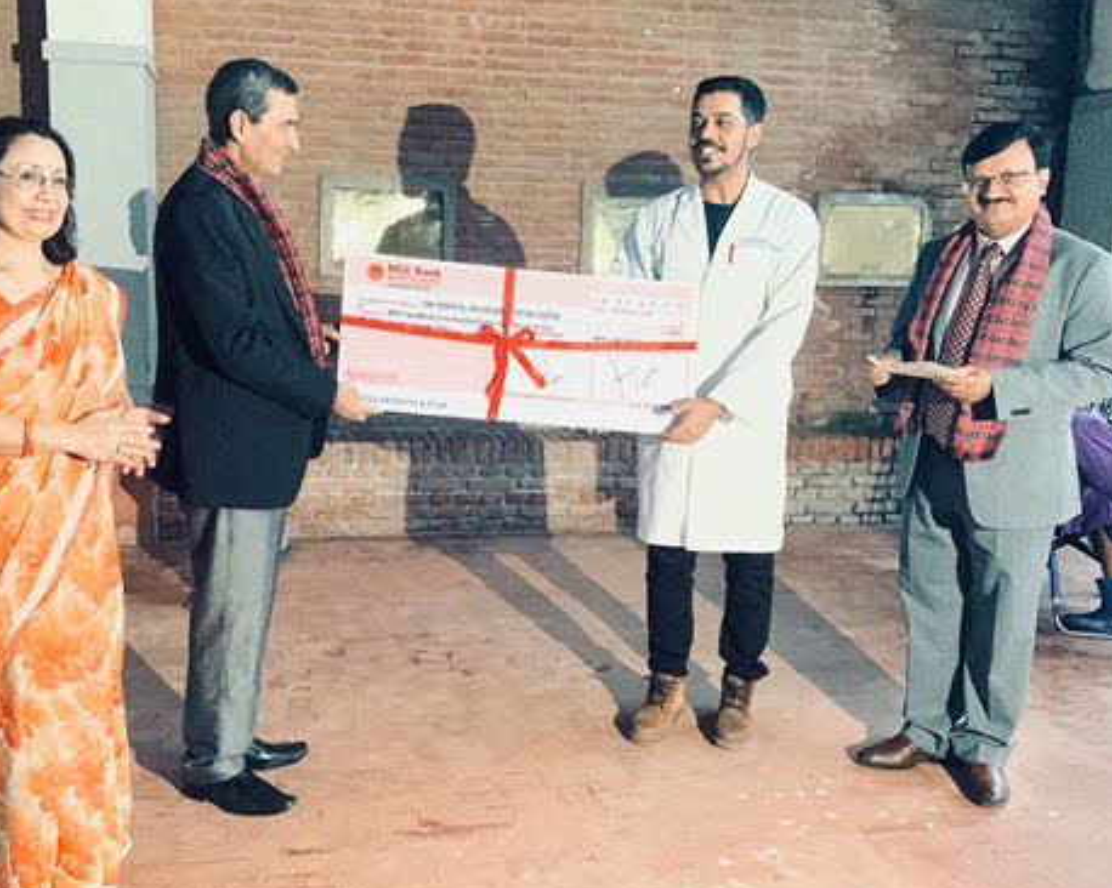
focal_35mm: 31
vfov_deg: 47.1
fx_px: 1020
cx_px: 511
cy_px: 446
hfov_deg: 57.1
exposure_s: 1/33
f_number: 2.2
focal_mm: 4.15
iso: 100
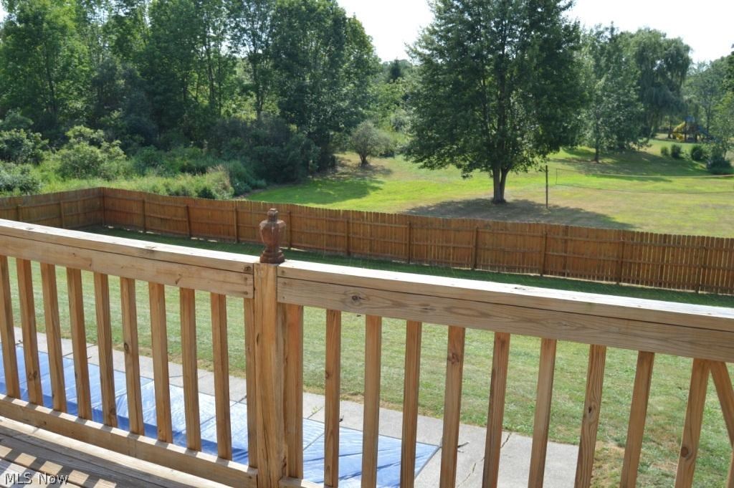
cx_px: 367
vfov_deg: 39.9
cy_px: 244
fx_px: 672
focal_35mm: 33
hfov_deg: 57.3
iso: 100
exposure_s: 1/160
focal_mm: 22
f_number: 7.1
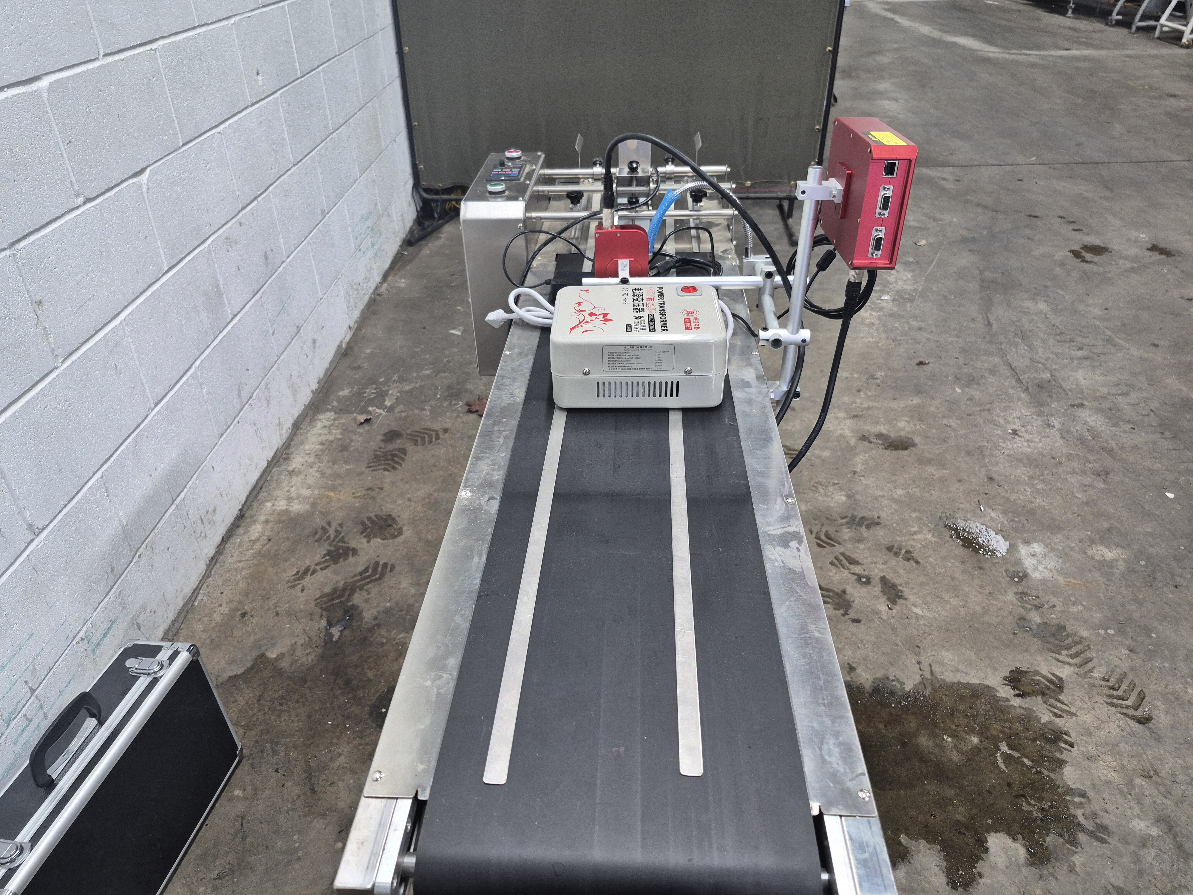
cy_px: 448
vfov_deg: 58.9
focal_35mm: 23
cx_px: 596
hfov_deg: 73.9
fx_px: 793
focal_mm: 5.4
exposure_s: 1/120
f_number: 1.8
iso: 500
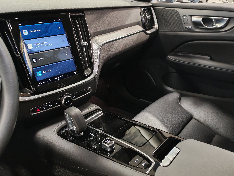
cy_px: 88
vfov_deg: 44.2
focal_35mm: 32
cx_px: 117
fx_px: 216
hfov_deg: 56.8
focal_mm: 6.12
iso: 2000
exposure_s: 1/50
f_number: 1.9
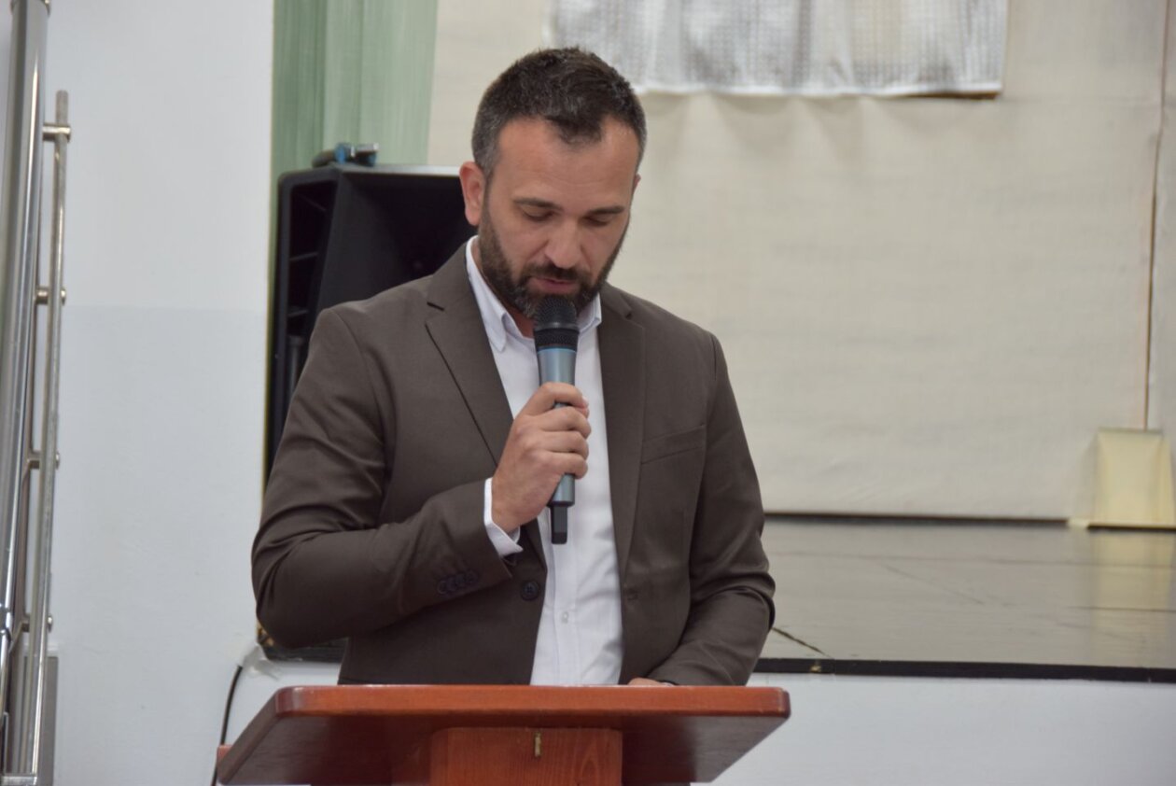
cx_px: 588
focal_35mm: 142
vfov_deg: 9.6
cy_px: 393
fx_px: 4658
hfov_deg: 14.4
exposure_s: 1/60
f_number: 5.3
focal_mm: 95
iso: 800
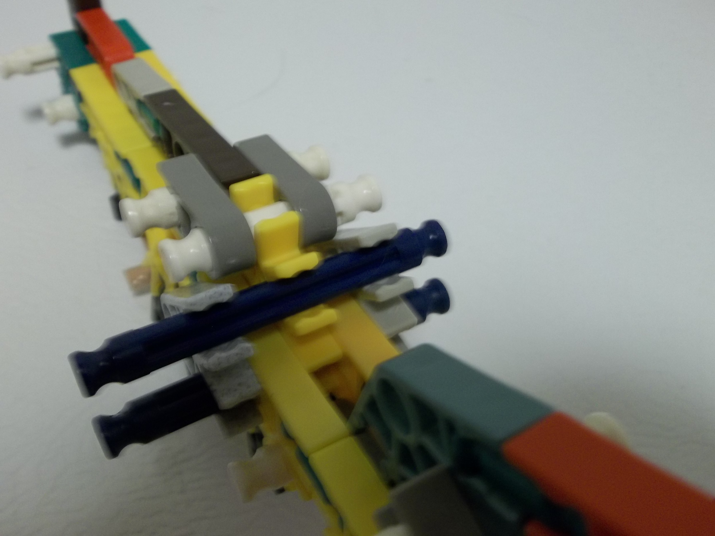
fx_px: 764
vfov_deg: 38.7
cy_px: 268
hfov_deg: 50.1
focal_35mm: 37
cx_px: 358
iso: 160
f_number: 4
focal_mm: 6.6
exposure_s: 1/8
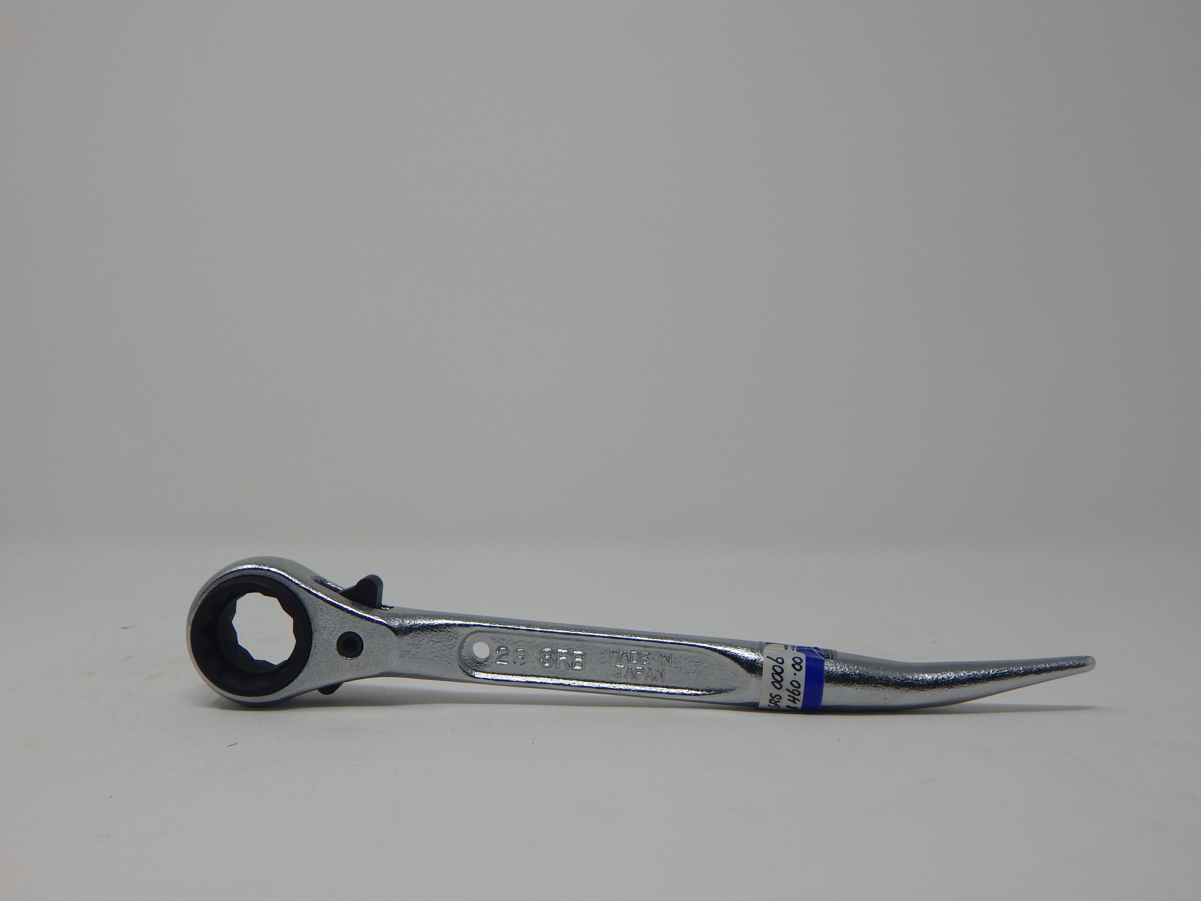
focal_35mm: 43
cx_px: 600
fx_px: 1492
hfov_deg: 43.9
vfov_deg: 33.6
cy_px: 450
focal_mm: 7.7
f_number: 3.6
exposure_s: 1/200
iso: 125
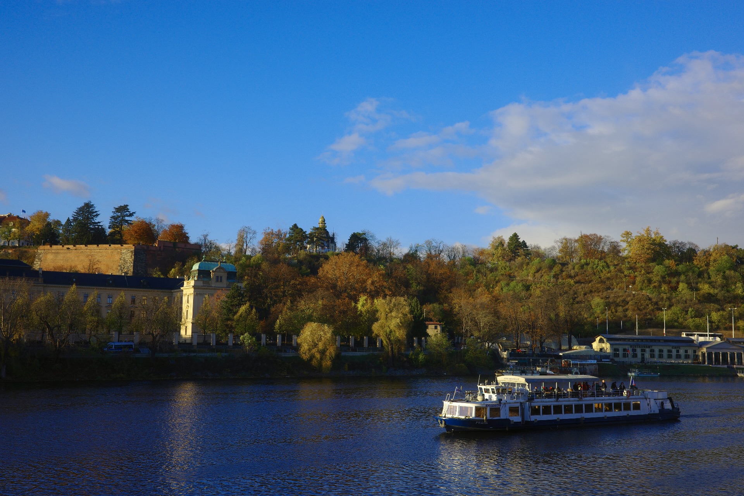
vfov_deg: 33.4
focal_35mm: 40
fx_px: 827
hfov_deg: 48.5
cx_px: 372
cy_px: 248
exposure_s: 1/320
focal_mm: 26
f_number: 5
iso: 100
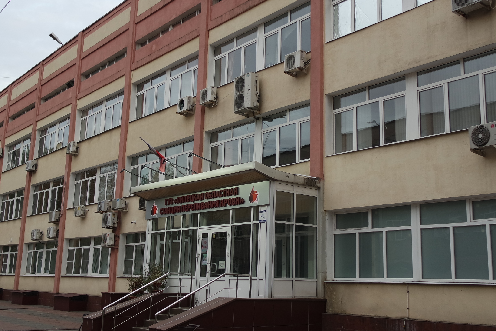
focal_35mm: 46
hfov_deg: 42.7
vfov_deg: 29.2
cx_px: 260
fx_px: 634
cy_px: 140
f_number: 3.5
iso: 200
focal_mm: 22
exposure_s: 1/60
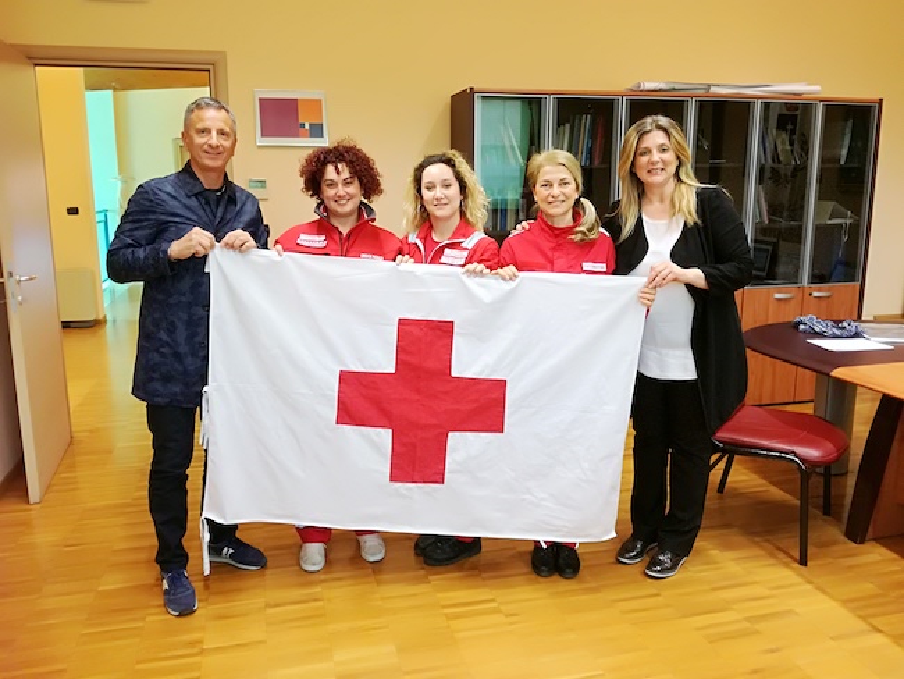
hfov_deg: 65.3
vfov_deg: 51.4
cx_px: 452
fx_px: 705
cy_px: 340
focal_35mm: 27
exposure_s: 1/33.3
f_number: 2
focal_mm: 3.79
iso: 200
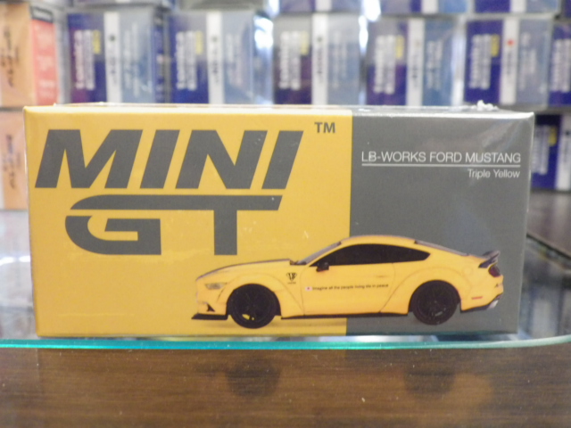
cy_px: 214
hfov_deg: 45.8
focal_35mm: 41
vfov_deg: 35.1
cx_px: 286
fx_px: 676
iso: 800
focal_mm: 7.4
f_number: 3.6
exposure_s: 1/25
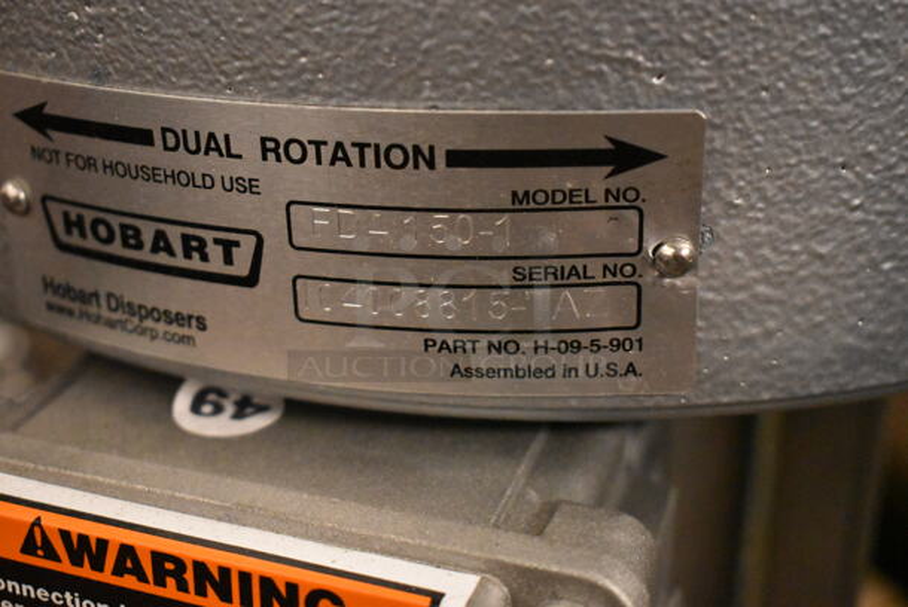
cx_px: 454
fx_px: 1439
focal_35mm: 57
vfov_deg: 23.8
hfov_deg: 35.0
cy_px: 304
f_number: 4.8
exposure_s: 1/125
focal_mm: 38
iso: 9000
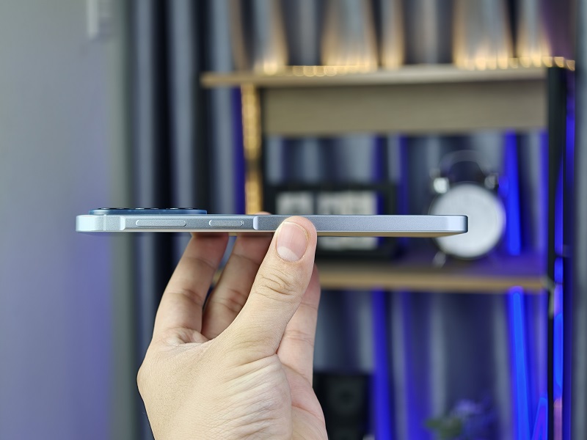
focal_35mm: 70
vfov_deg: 21.0
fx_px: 1187
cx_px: 294
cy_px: 220
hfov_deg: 27.8
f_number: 2.1
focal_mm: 16.53
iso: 500
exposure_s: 1/50
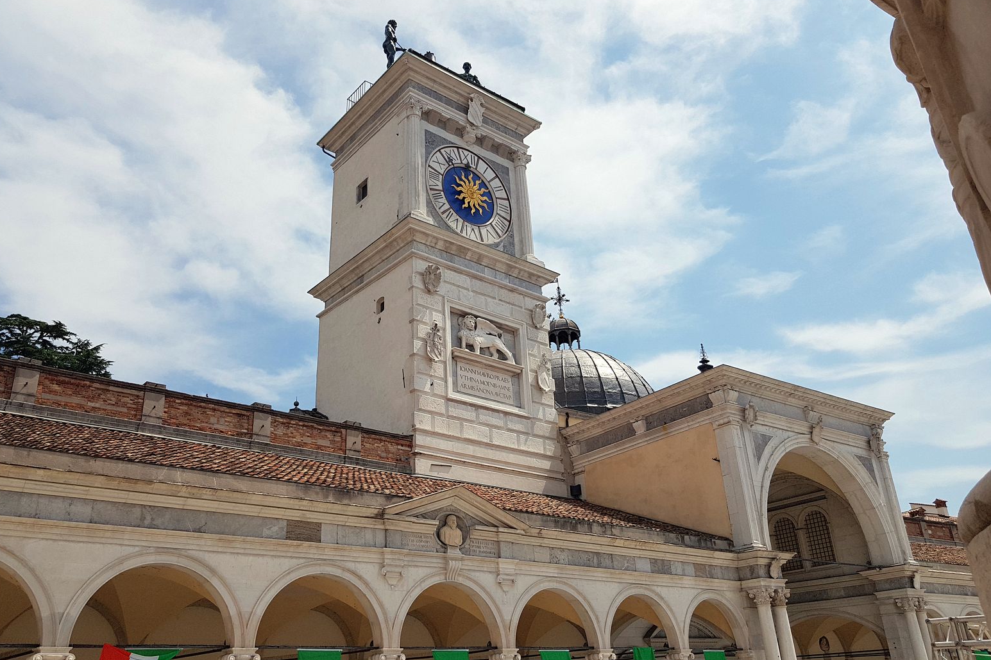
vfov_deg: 46.4
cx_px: 484
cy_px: 334
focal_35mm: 28
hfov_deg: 65.5
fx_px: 771
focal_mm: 4.2
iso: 50
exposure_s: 1/4208
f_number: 1.7
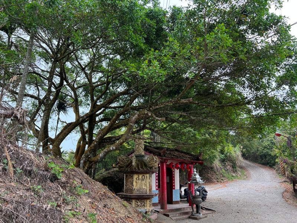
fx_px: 223
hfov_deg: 67.3
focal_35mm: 26
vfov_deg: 53.1
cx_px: 148
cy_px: 112
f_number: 1.5
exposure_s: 1/588
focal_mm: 5.7
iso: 50
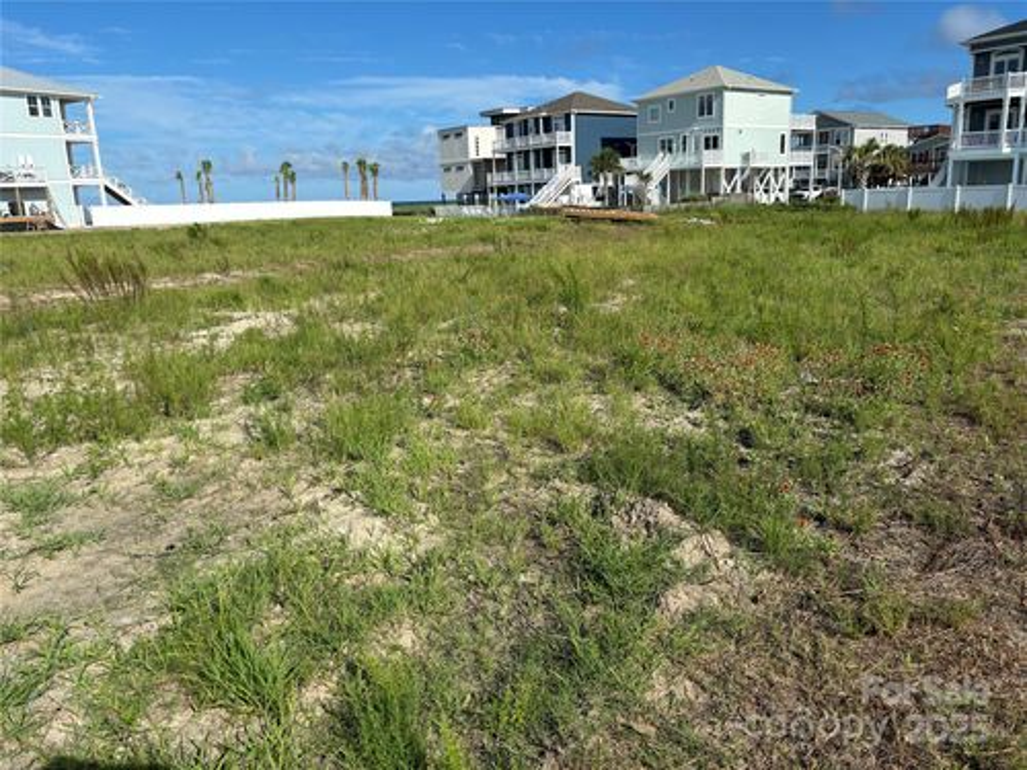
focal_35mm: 26
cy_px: 385
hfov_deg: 67.3
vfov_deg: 53.1
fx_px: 771
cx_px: 514
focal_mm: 5.96
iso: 50
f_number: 1.6
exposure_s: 1/4082
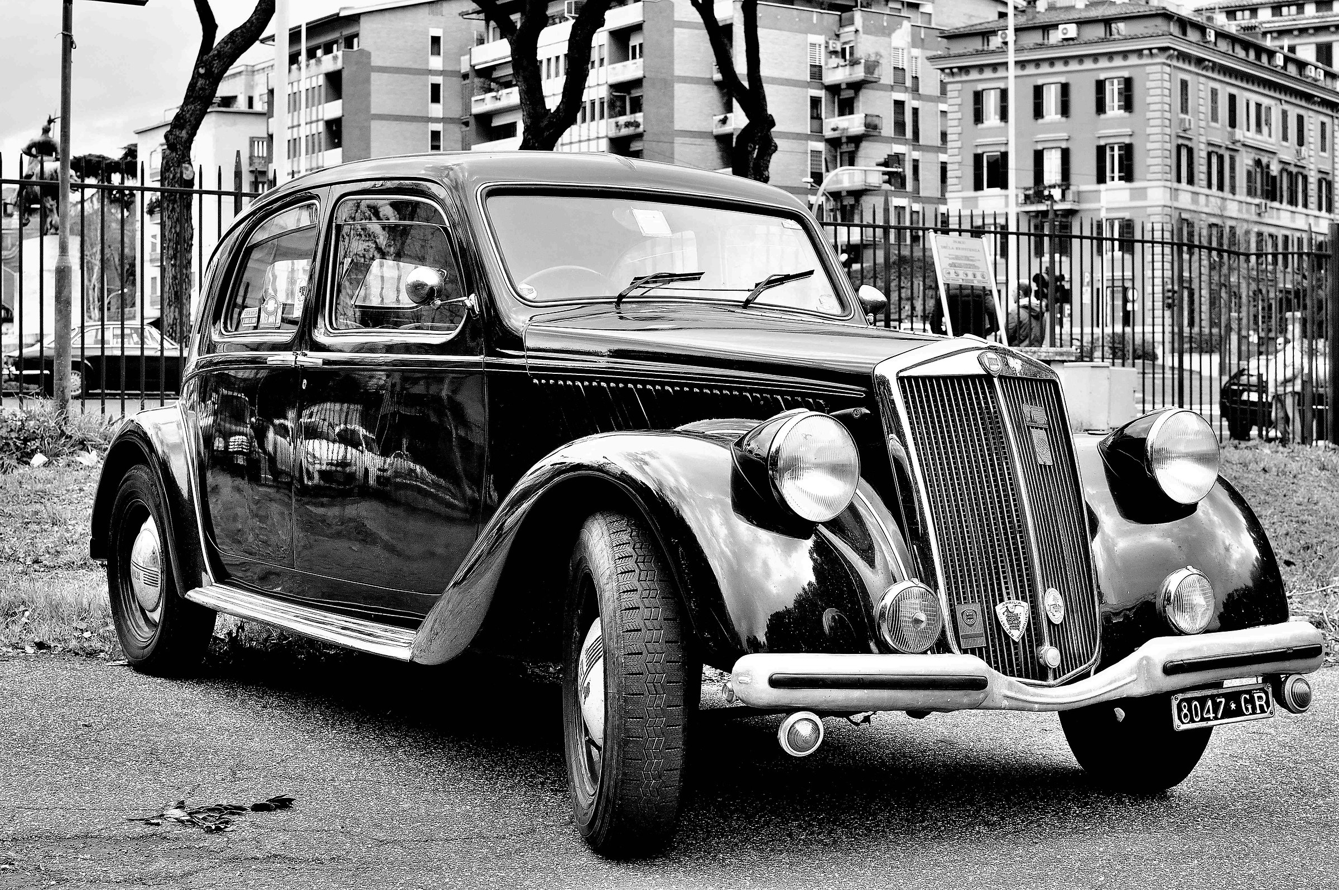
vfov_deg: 25.7
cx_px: 670
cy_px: 445
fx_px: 1951
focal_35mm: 52
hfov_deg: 37.9
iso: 200
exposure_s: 1/320
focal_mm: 35
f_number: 5.6
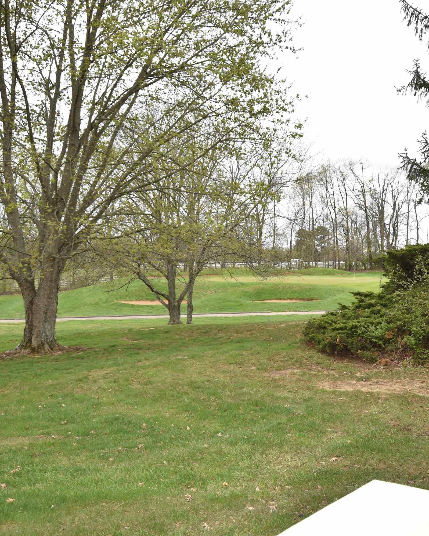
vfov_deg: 46.8
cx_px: 248
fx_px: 619
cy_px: 262
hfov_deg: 38.1
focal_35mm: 39
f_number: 5
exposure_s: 1/200
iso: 125
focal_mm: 18
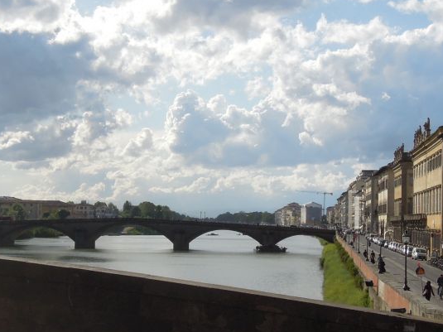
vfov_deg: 21.9
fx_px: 857
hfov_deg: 29.0
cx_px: 208
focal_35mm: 67
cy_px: 204
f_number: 5.6
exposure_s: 1/1250
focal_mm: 6.3
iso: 160
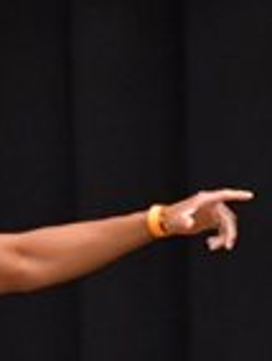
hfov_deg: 1.3
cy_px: 552
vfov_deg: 1.7
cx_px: -281
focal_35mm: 1137
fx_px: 11877
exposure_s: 1/400
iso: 6400
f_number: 5.6
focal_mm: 145
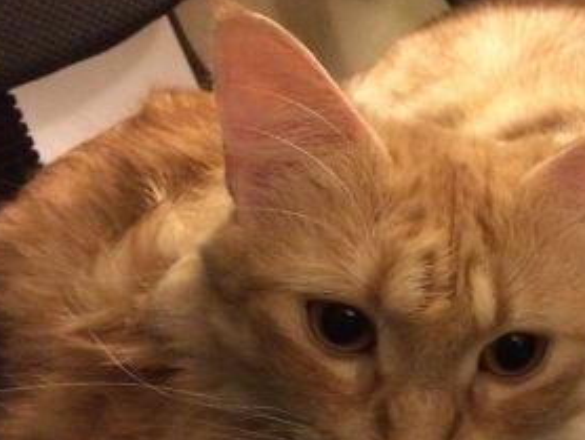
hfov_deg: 29.3
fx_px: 1066
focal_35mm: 63
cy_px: 329
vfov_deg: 23.1
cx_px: 540
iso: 500
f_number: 2.2
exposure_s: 1/15
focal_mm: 4.15
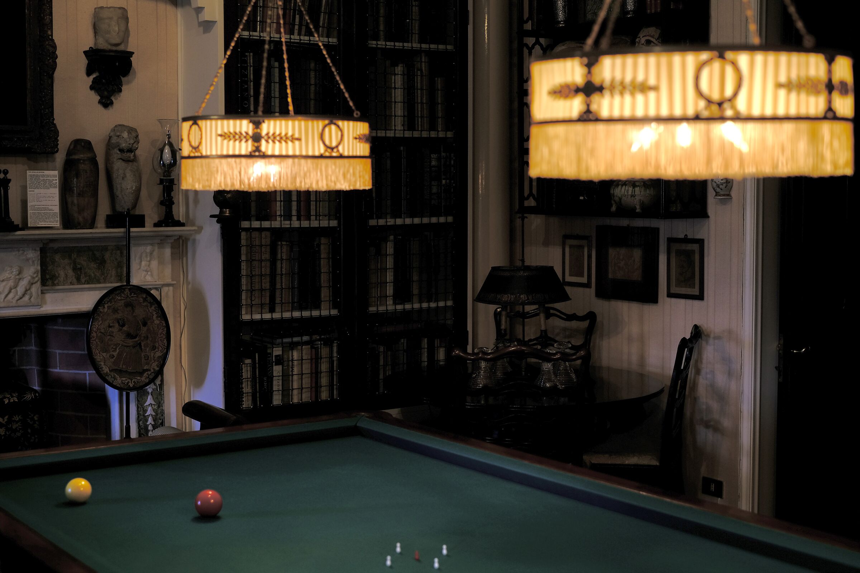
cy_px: 286
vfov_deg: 25.5
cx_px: 430
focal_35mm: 53
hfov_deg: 37.5
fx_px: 1266
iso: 320
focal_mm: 35
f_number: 2.5
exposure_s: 1/125
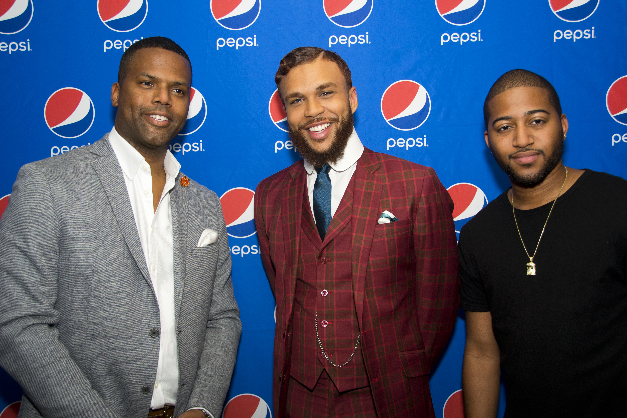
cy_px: 209
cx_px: 314
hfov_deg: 49.6
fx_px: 679
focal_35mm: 39
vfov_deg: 34.2
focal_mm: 26
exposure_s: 1/80
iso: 100
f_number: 3.8
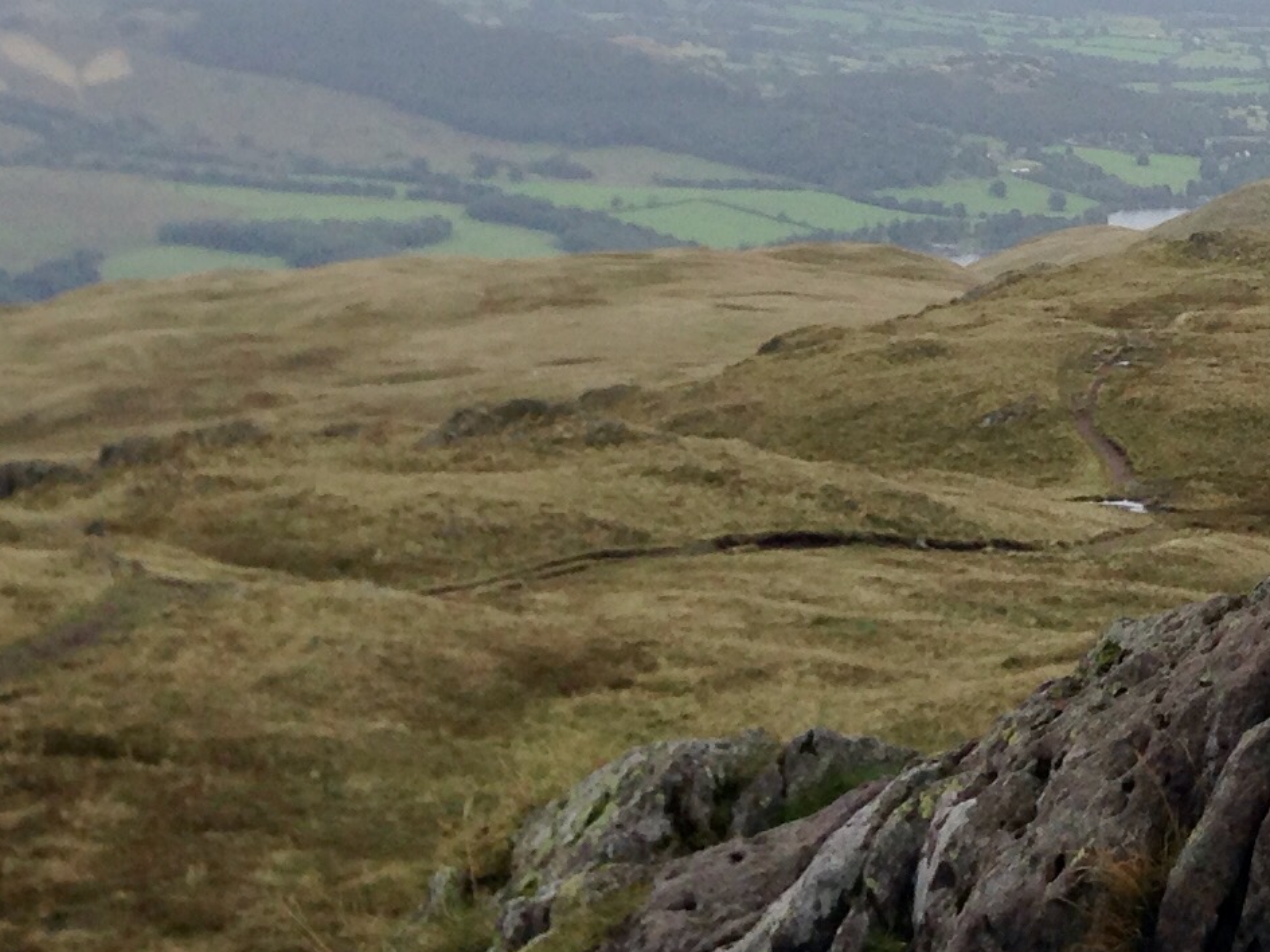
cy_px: -204
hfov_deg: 15.9
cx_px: 1904
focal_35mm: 114
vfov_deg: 12.7
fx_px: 4183
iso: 50
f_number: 2.4
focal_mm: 4.12
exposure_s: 1/645
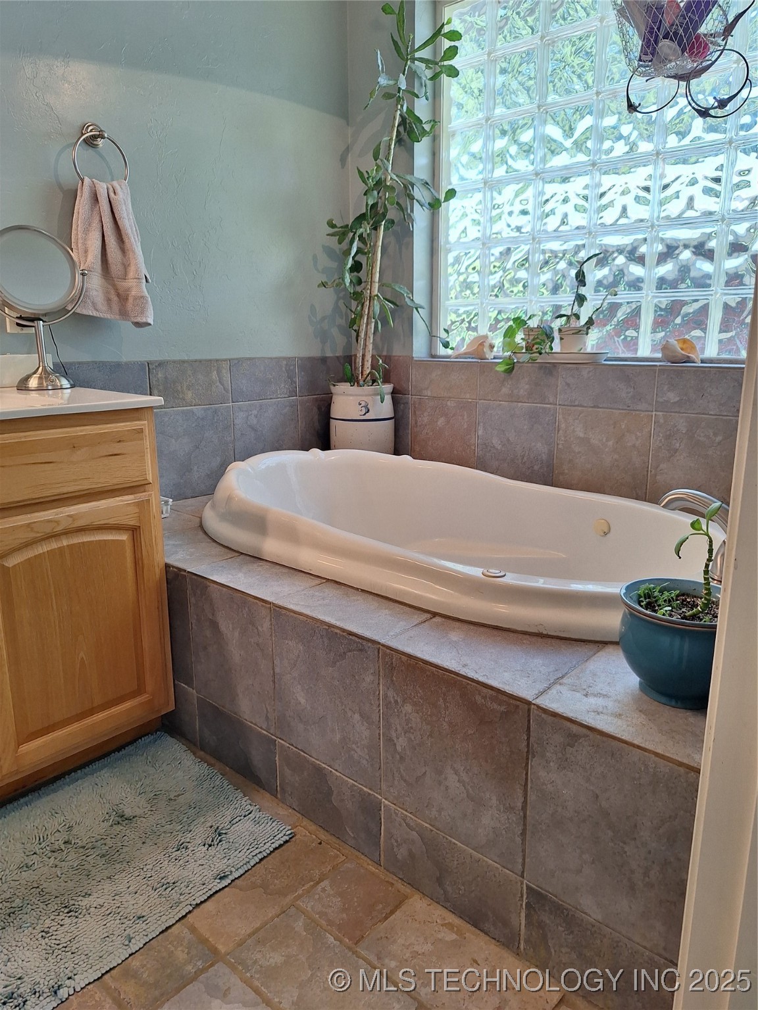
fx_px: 672
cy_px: 505
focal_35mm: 23
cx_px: 379
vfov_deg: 73.9
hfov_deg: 58.9
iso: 64
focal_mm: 5.54
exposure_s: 1/120
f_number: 1.8
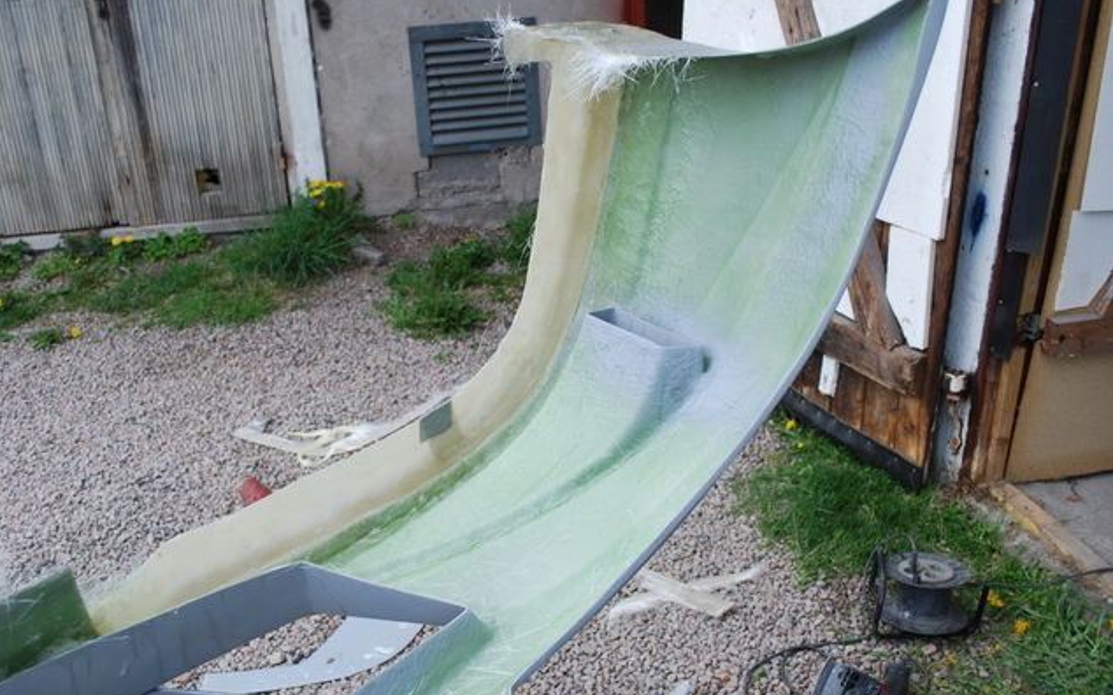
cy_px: 365
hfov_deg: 56.7
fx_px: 1031
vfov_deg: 37.2
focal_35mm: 34
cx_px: 553
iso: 100
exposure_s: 1/160
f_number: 6.3
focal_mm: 22
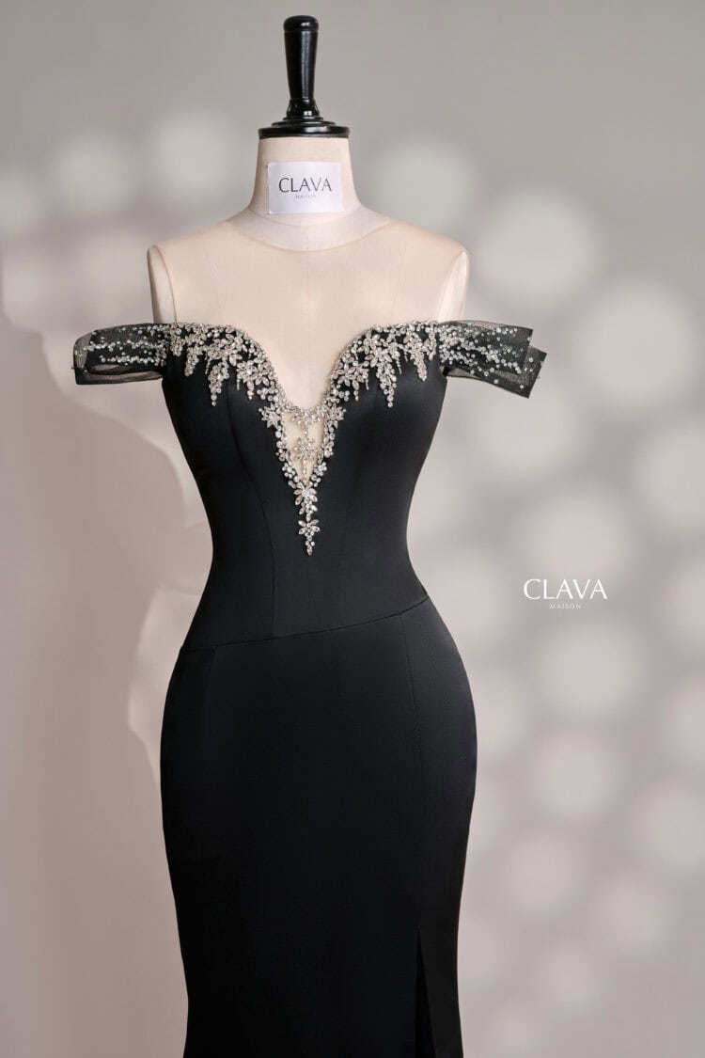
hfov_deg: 27.0
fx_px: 1469
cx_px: 352
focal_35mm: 50
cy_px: 529
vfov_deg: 39.6
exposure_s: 1/125
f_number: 6.3
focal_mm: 50
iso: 1250
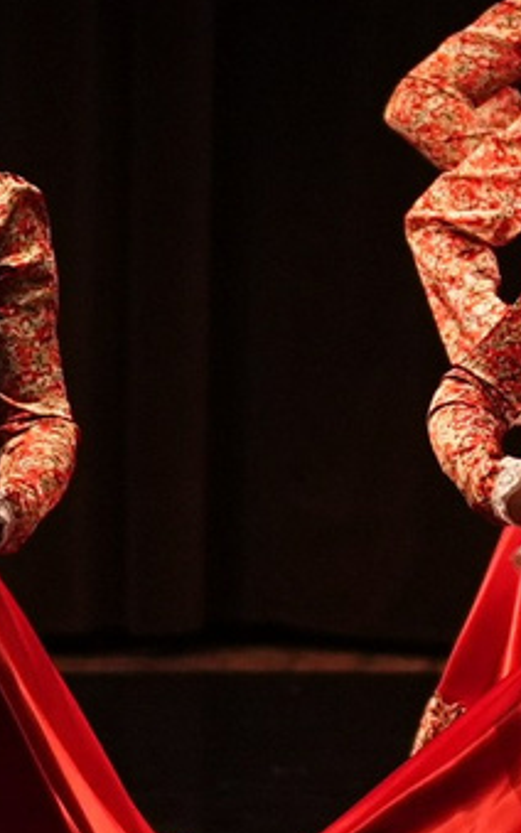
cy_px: -495
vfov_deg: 2.2
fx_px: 21301
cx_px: 1750
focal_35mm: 938
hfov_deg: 1.4
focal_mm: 122
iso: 1250
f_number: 2.8
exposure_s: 1/400
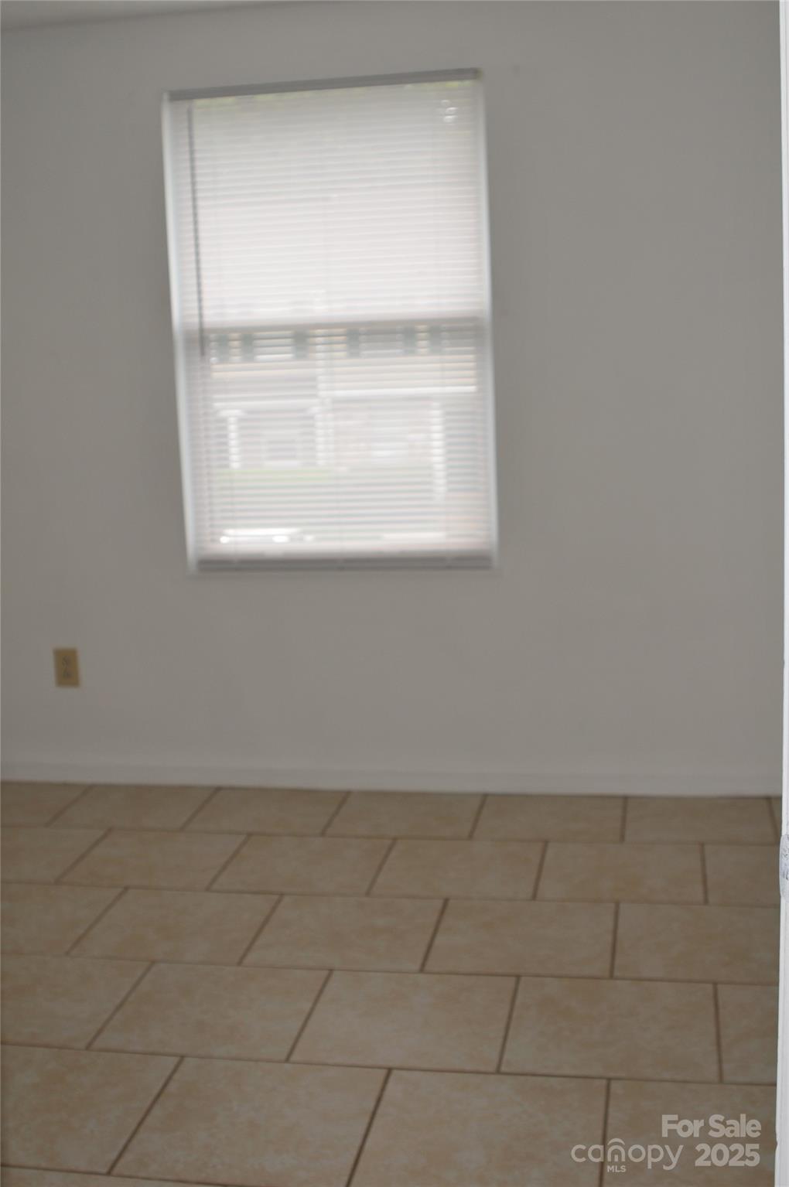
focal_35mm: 42
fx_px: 1384
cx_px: 394
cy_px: 594
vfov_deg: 46.4
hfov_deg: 31.8
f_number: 3.5
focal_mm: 28
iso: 200
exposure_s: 1/100
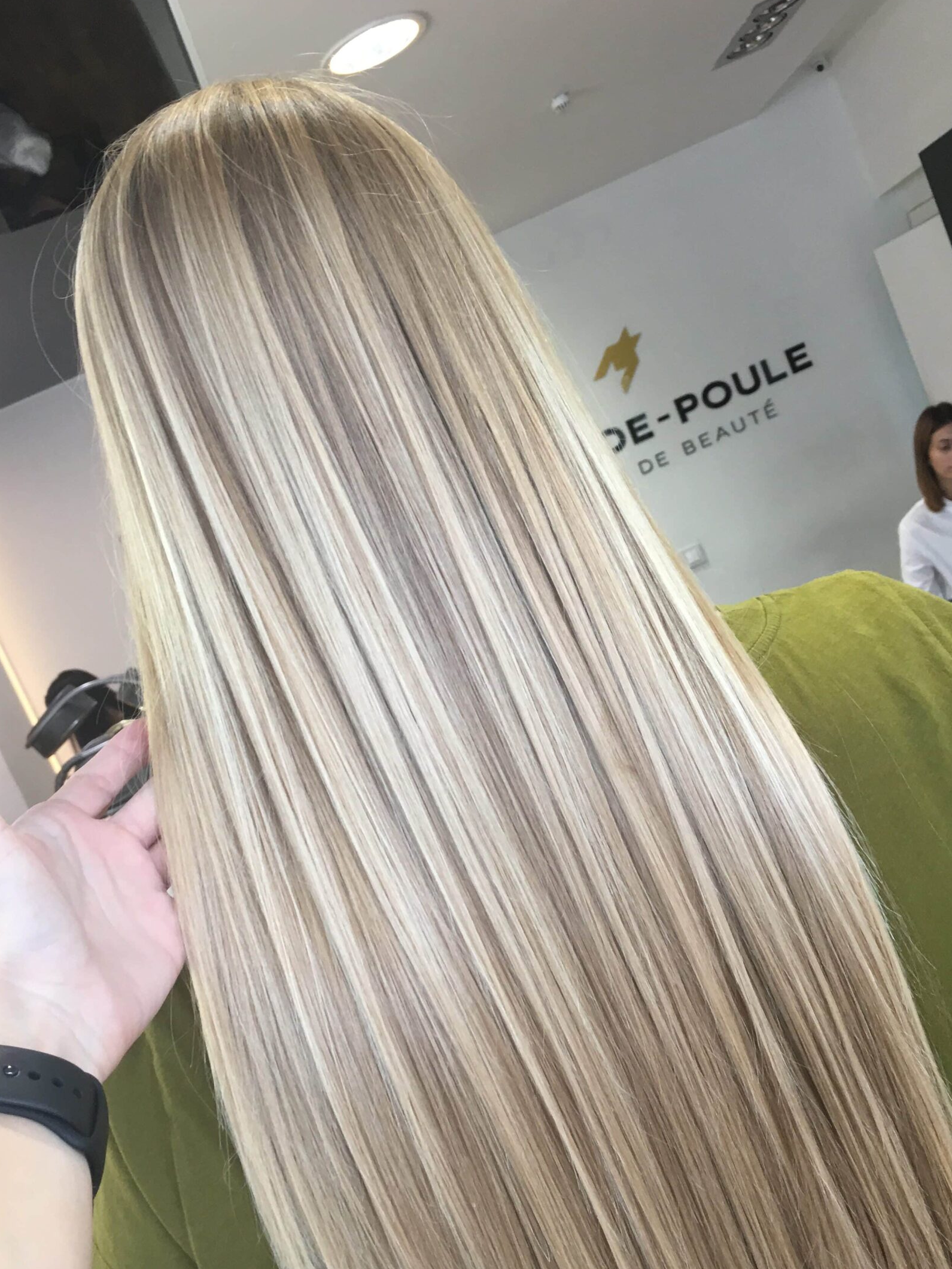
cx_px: 467
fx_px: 1283
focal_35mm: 35
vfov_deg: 52.5
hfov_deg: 40.7
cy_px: 720
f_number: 2.2
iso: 32
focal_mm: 4.15
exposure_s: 1/17
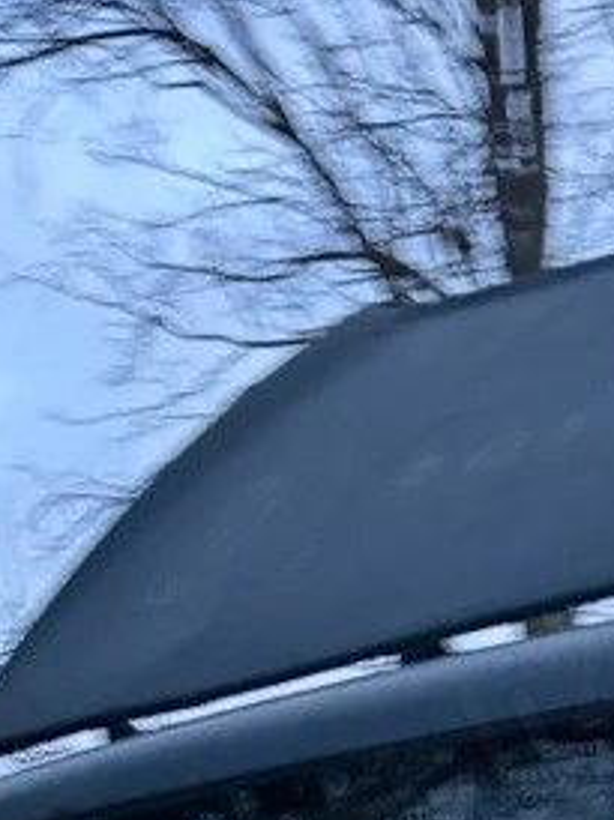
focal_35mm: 117
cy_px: 1610
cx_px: 743
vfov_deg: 14.3
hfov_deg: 12.3
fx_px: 2771
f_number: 1.78
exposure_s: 1/30
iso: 1000
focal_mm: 6.76
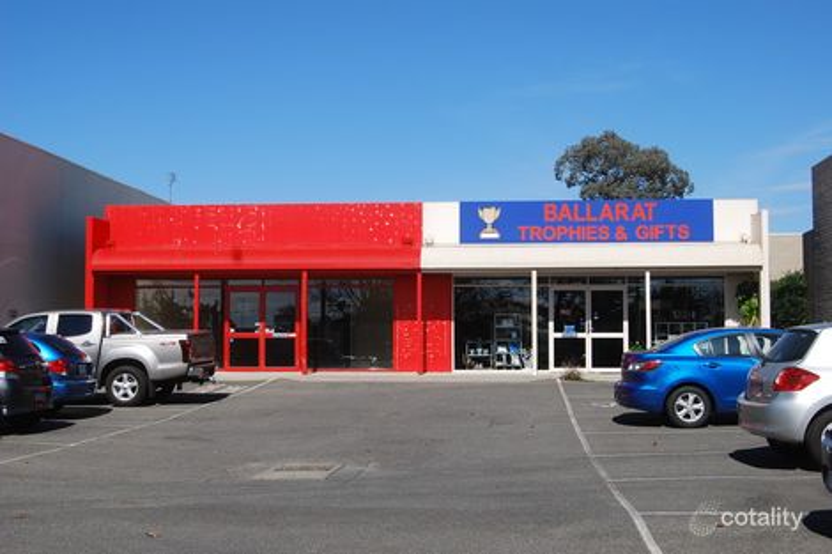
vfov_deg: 28.1
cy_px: 277
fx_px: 1109
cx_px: 416
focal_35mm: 48
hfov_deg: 41.1
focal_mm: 32
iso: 100
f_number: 8
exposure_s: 1/250
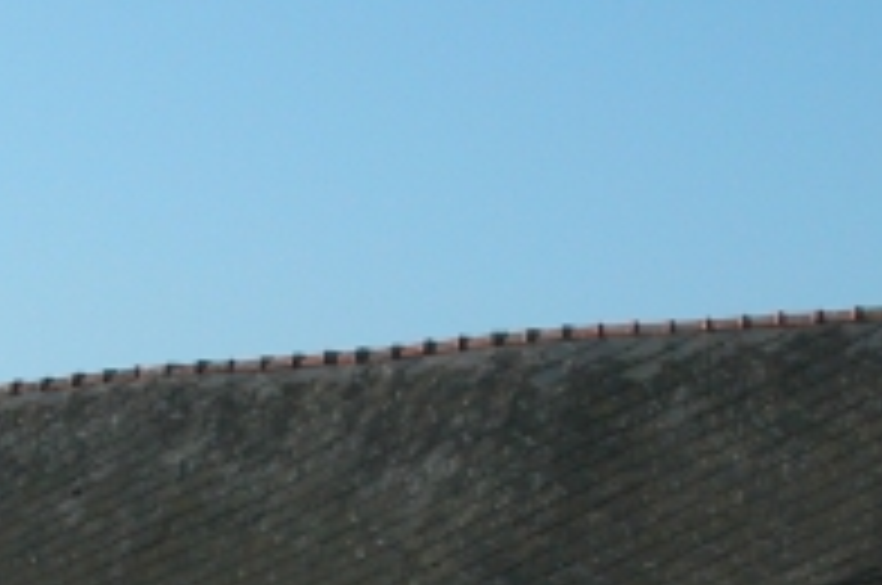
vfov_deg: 10.7
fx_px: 3106
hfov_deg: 16.2
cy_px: 580
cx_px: 369
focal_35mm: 127
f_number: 5.6
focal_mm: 8.9
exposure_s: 1/413
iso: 100
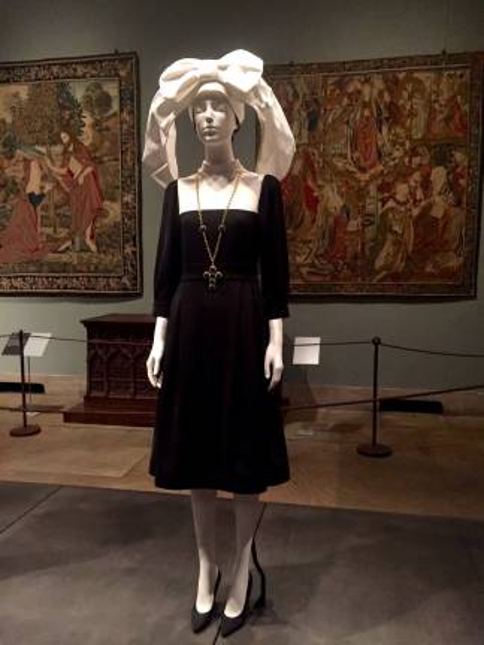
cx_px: 242
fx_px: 541
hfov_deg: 48.2
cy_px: 322
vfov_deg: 61.7
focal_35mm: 29
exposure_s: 1/15
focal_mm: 4.15
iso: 400
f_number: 2.2
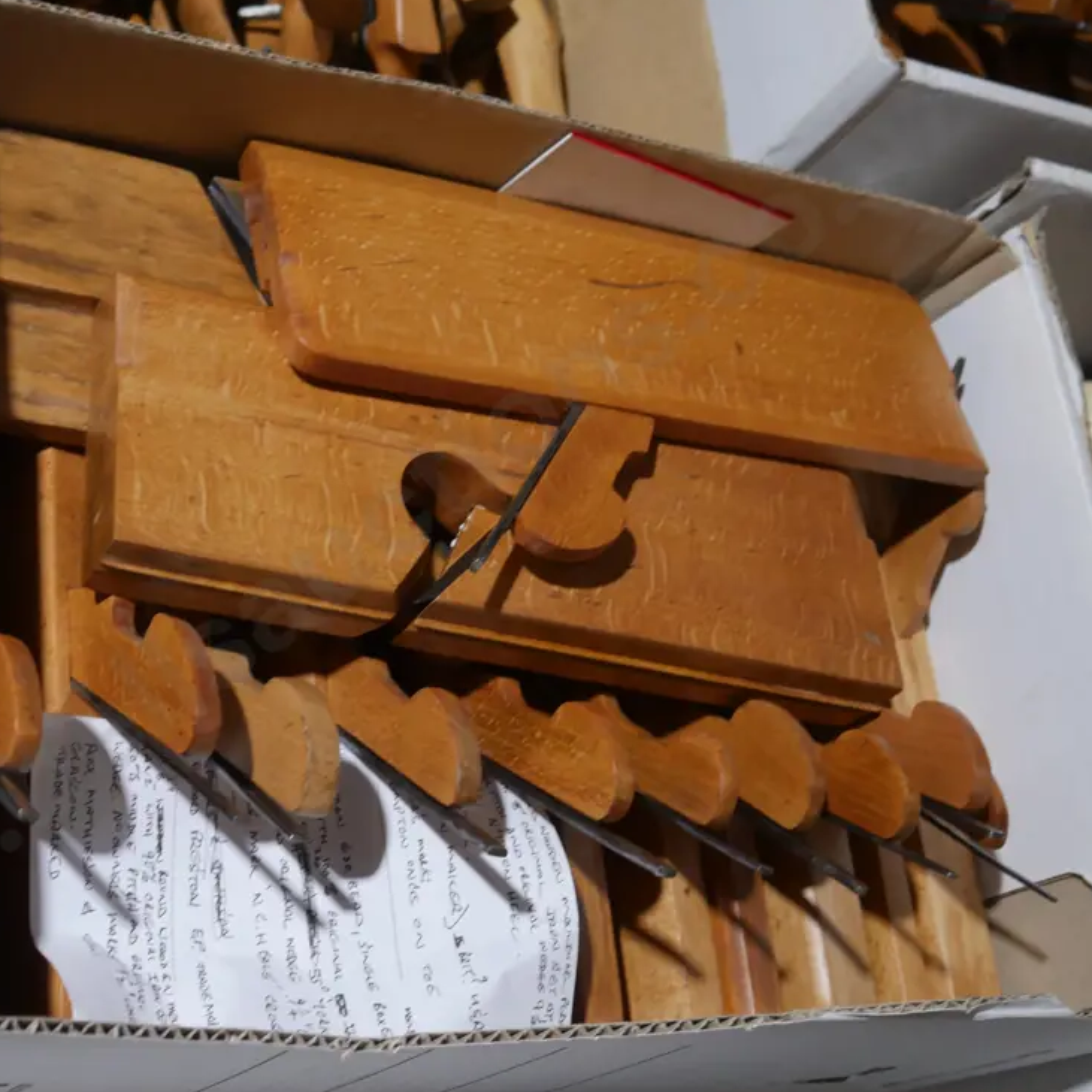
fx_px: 1856
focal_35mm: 52
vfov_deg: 32.8
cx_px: 345
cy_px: 558
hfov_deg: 32.5
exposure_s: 1/60
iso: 640
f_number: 4.6
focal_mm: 21
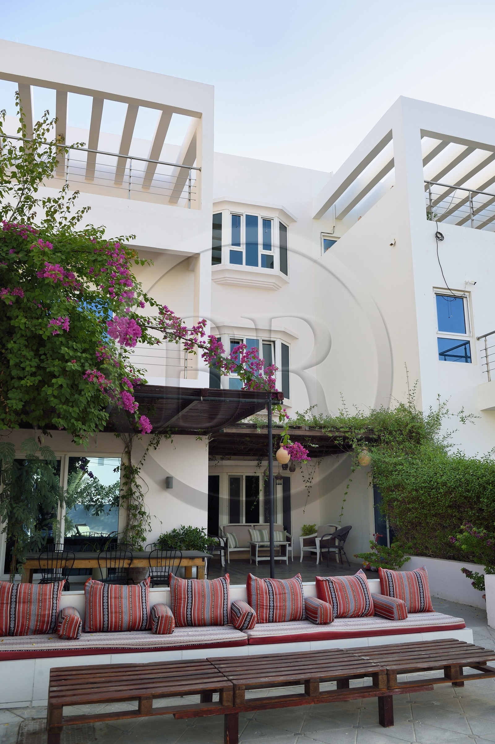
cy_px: 372
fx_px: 620
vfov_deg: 62.0
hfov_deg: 43.5
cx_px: 248
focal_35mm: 30
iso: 200
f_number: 8
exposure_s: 1/160
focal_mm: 30
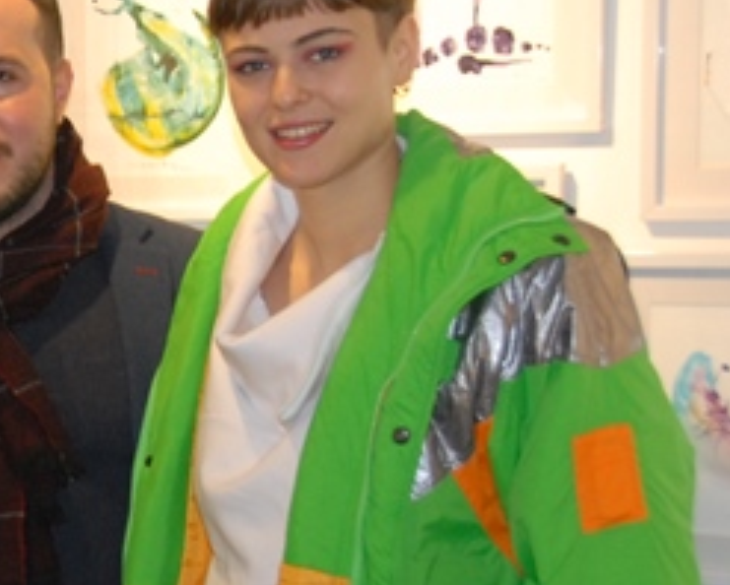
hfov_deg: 16.1
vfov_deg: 13.6
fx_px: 2448
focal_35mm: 113
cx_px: -198
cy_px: 372
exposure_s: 1/125
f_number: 5
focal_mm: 31
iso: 640
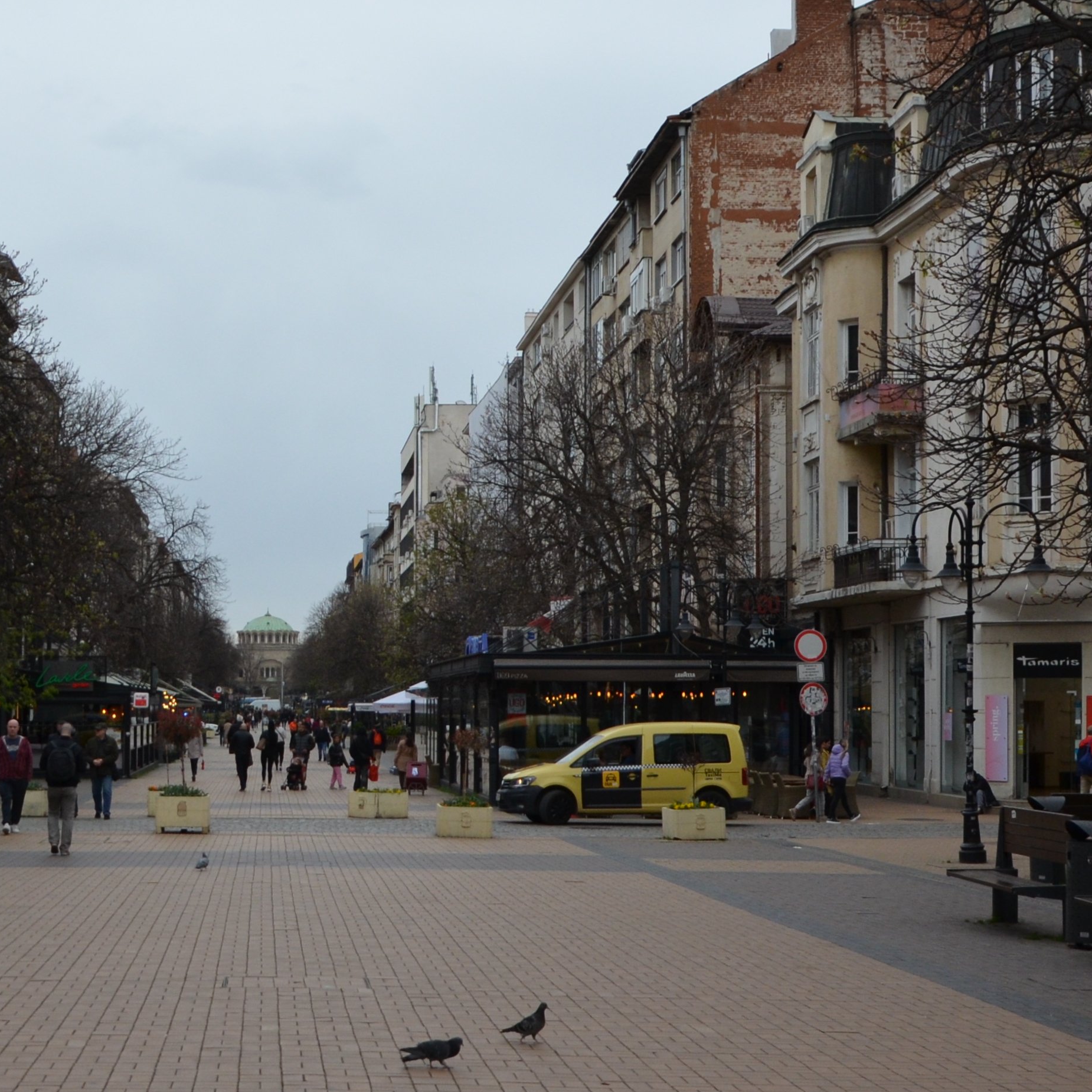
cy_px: 613
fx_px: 2177
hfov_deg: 27.4
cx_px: 176
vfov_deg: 28.1
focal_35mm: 61
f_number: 5
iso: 400
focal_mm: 18
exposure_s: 1/1250
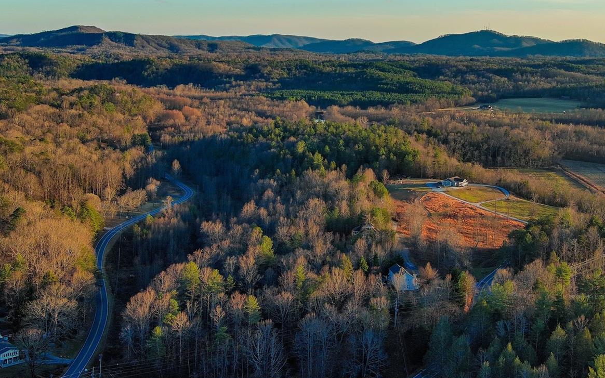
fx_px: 857
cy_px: 116
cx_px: 324
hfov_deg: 38.9
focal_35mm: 52
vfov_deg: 24.7
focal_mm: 10.57
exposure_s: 1/640
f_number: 2.8
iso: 100
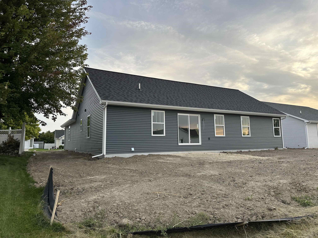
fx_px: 220
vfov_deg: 56.8
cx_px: 159
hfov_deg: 71.6
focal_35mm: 24
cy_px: 119
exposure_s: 1/654
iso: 80
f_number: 1.78
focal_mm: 6.86
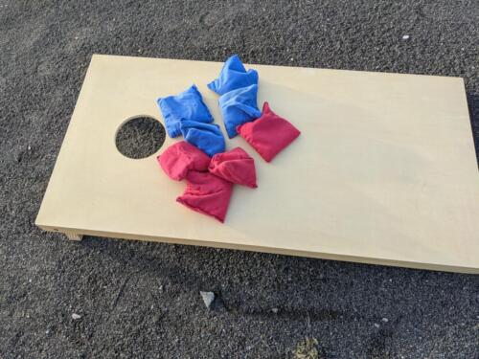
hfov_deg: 65.3
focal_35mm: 27
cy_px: 180
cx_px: 240
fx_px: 374
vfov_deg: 51.4
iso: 65
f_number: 1.73
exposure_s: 1/690
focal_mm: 4.38
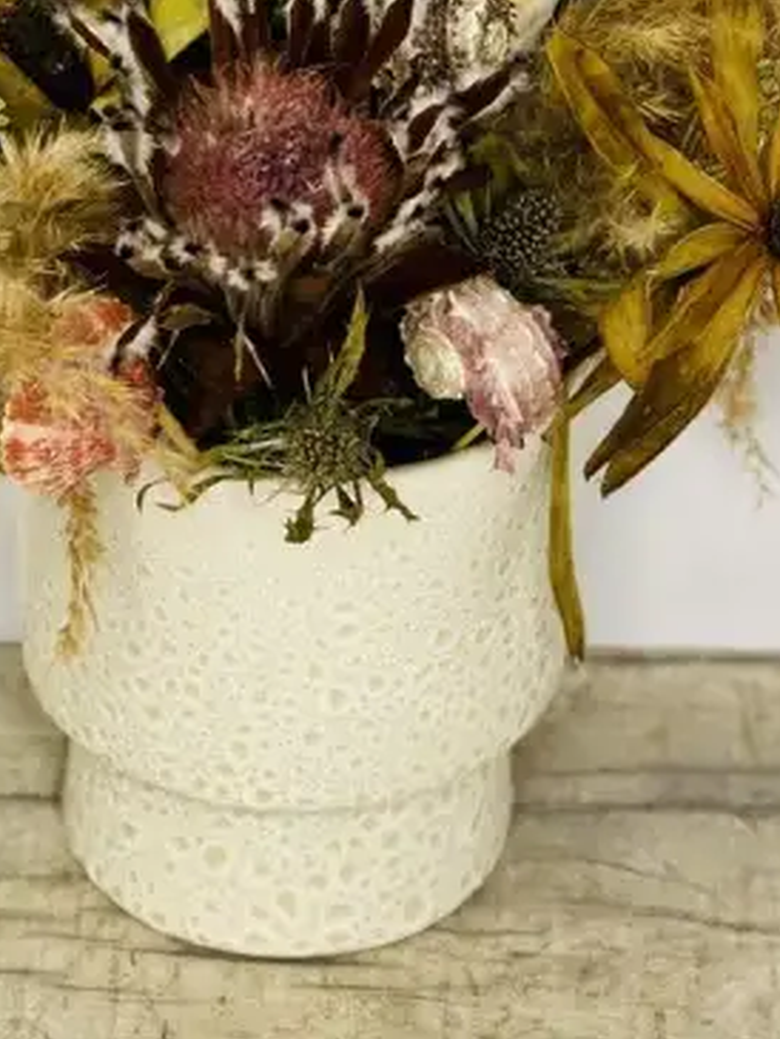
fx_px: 3423
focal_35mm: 114
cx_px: 336
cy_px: -97
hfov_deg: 13.0
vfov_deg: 16.7
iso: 32
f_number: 2.4
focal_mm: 6
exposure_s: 1/50
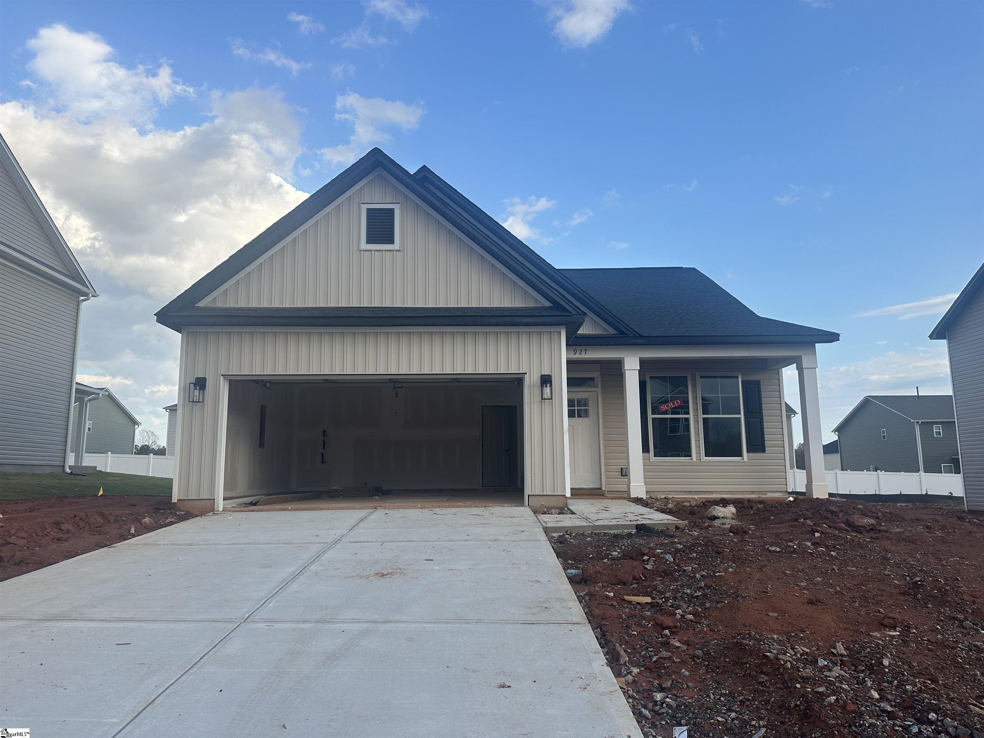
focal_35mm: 24
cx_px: 492
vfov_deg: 56.8
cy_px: 369
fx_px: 682
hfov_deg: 71.6
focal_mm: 6.86
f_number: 1.78
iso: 80
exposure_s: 1/1949
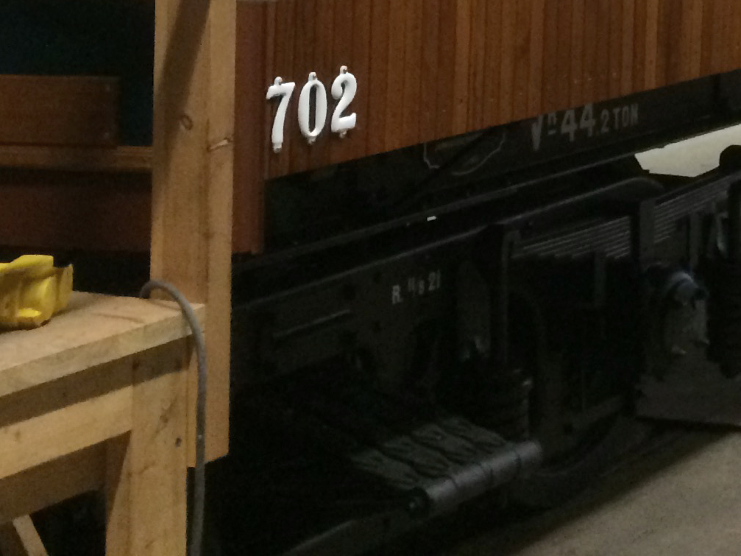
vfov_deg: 14.4
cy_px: -344
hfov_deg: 19.8
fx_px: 2012
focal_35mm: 94
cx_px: 859
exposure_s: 1/25
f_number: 2.2
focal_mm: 4.15
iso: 320
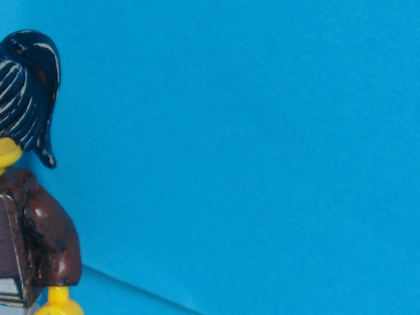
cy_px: 186
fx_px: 2572
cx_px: 33
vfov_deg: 7.0
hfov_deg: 9.3
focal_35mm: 212
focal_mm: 17.1
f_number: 9.3
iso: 64
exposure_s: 1/125
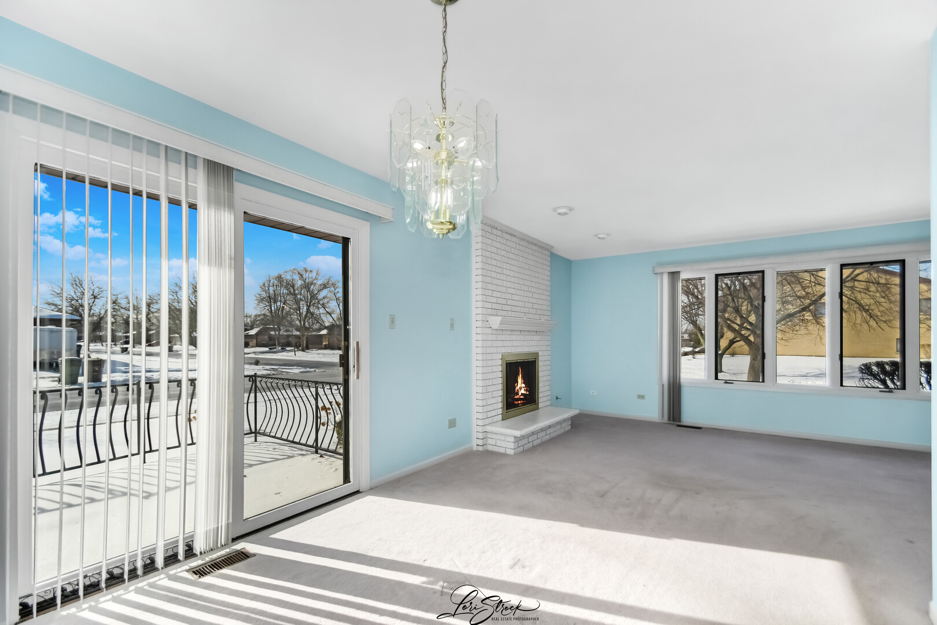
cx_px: 468
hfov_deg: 100.4
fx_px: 390
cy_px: 312
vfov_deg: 77.3
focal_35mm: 15
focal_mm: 10
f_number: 8
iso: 400
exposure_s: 1/1250
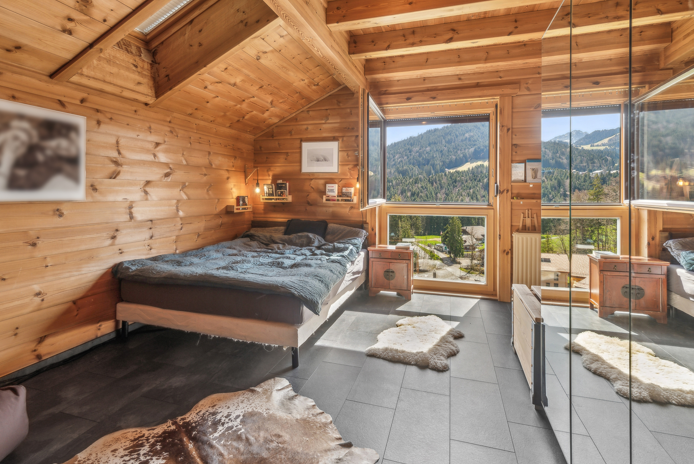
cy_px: 196
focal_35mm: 18
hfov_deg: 90.0
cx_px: 338
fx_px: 347
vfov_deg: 67.0
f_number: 9.5
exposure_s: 1/30
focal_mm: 15
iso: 100
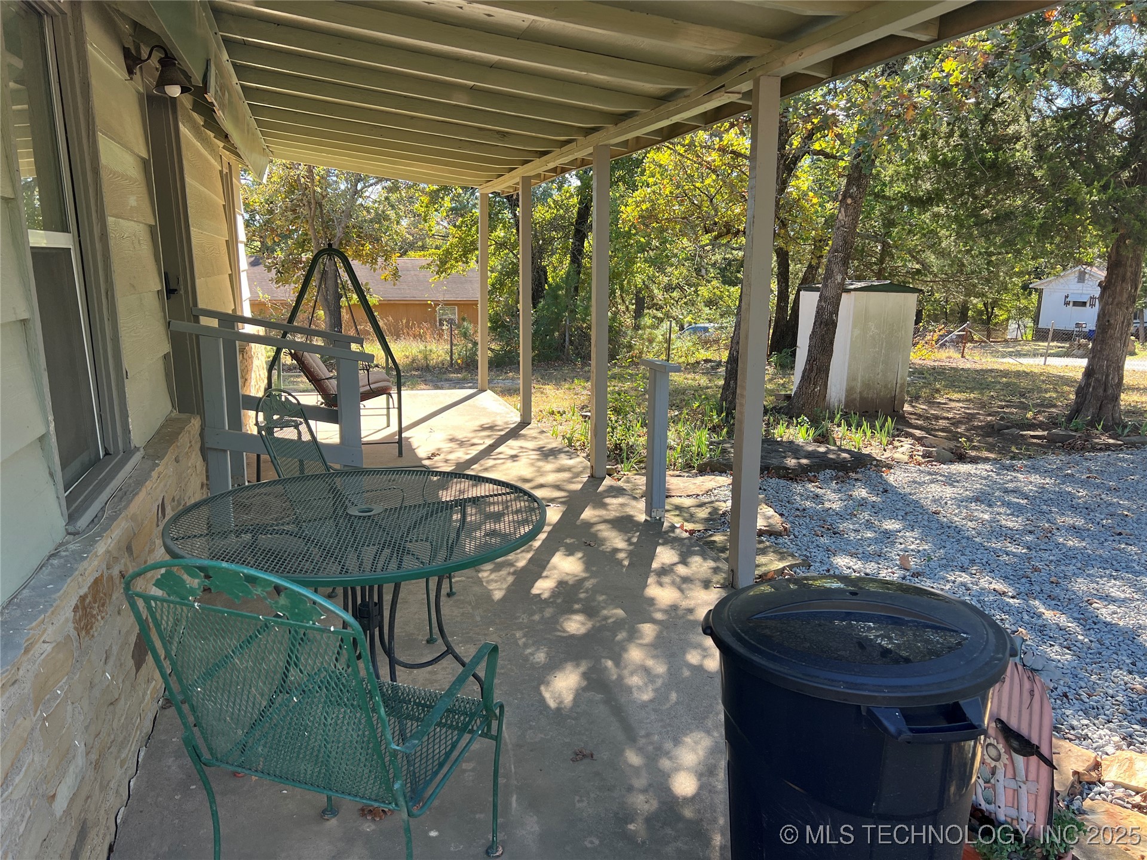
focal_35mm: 26
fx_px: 862
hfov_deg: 67.3
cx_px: 574
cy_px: 430
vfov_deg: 53.1
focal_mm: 5.7
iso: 50
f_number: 1.5
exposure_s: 1/361
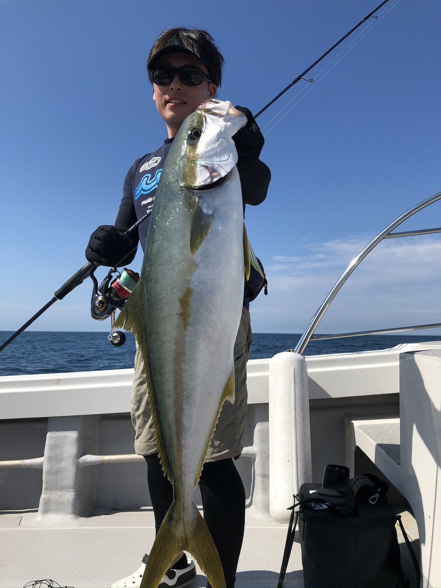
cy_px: 294
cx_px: 220
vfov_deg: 63.4
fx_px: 476
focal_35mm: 28
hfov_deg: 49.7
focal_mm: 4
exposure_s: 1/2667
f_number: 1.8
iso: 20
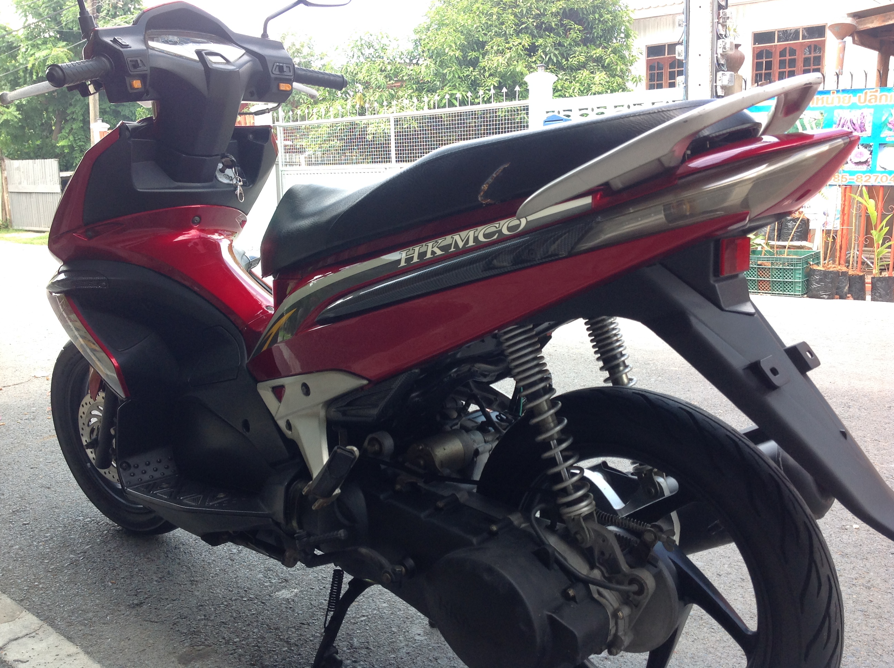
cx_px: 447
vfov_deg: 40.6
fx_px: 903
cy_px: 334
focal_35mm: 35
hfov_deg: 52.7
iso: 50
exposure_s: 1/200
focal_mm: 4.28
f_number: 2.4
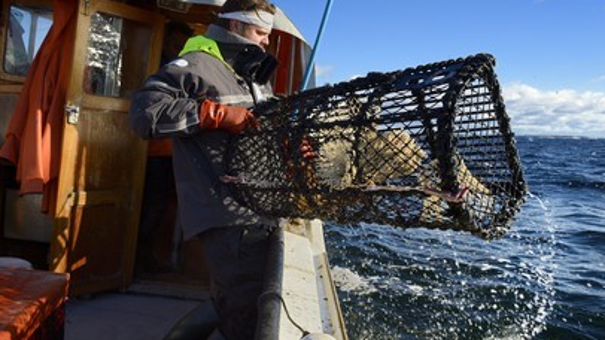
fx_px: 417
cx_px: 308
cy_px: 170
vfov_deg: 44.3
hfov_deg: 71.9
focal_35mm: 26
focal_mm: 24
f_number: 10
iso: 400
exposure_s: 1/400
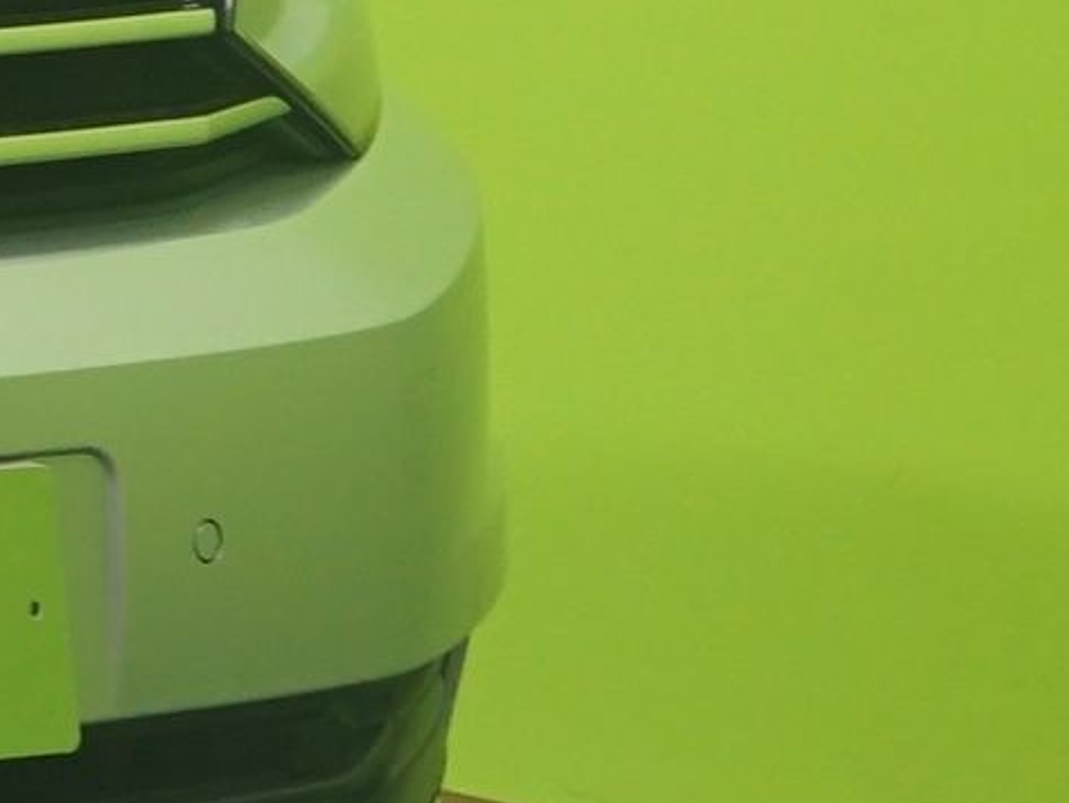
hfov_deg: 4.4
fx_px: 13070
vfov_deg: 3.5
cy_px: -589
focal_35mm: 423
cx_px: -2932
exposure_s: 1/20
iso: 800
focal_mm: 53
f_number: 5.6
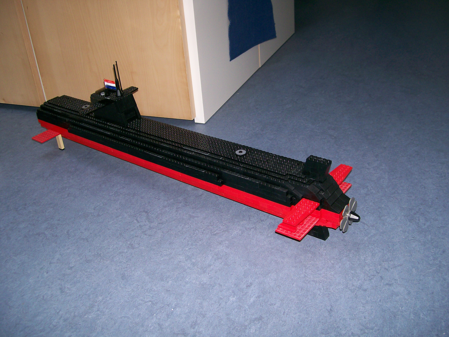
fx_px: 467
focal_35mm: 36
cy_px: 168
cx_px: 224
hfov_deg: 51.4
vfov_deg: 39.7
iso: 80
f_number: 2.7
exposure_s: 1/64
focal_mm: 6
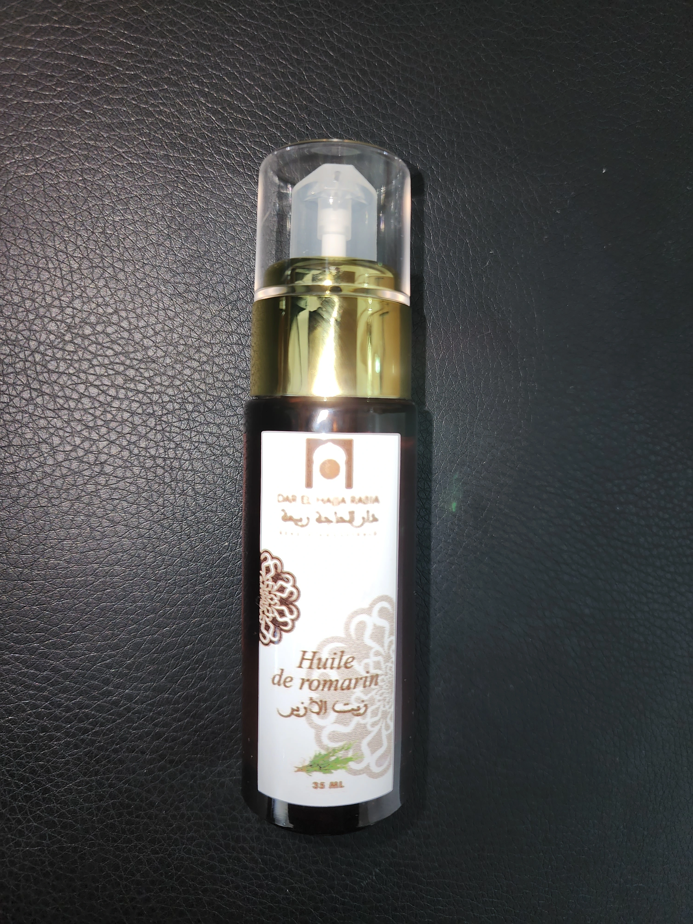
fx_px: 614
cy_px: 462
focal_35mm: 23
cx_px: 346
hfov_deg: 58.9
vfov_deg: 73.9
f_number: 1.8
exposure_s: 1/39
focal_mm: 6.4
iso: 80
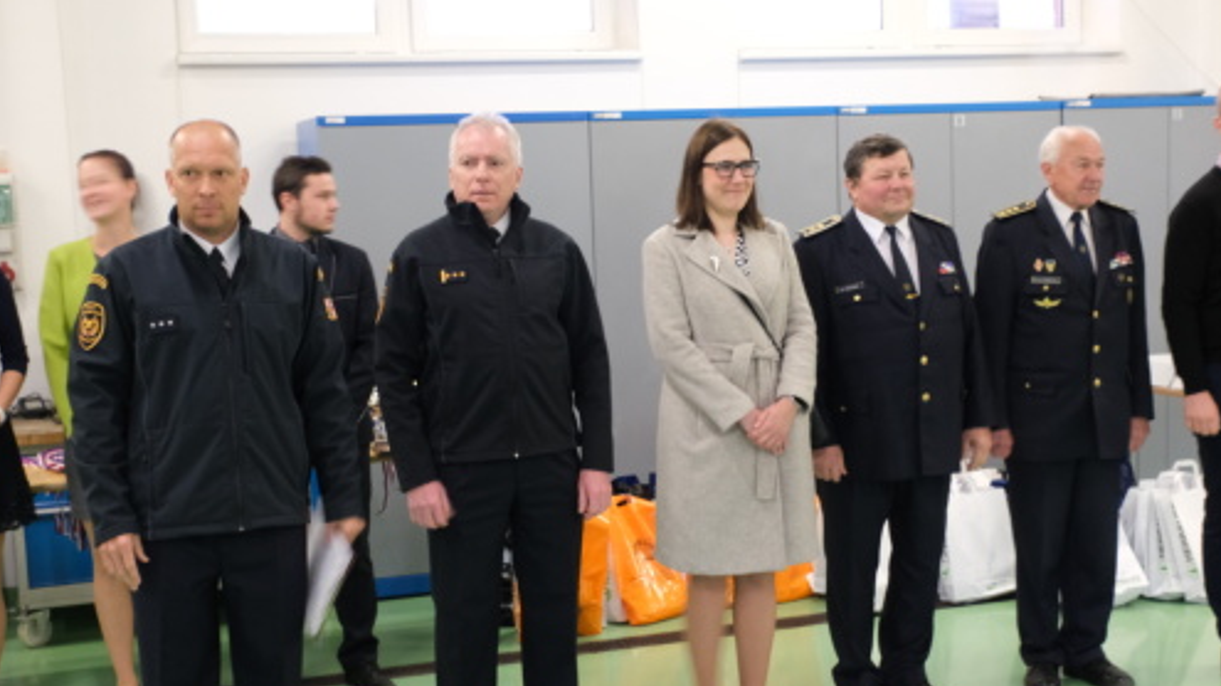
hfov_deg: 37.9
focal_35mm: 55
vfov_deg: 21.8
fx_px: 1780
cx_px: 612
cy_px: 401
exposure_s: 1/5
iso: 2500
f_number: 16
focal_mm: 34.5
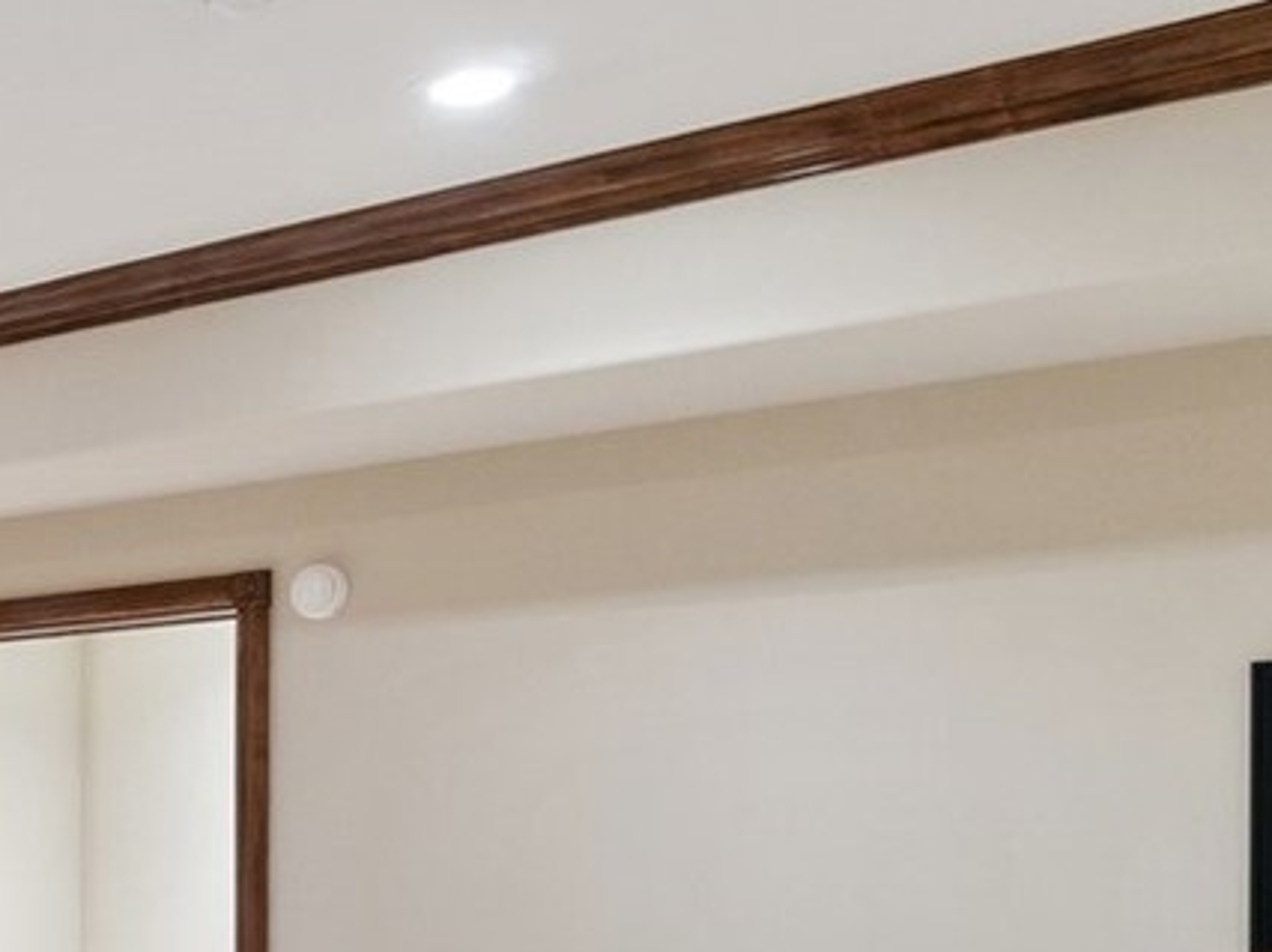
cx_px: -1024
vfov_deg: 20.6
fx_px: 2534
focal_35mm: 69
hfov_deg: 20.2
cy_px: 951
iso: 200
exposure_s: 1/8
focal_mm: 10
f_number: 6.3
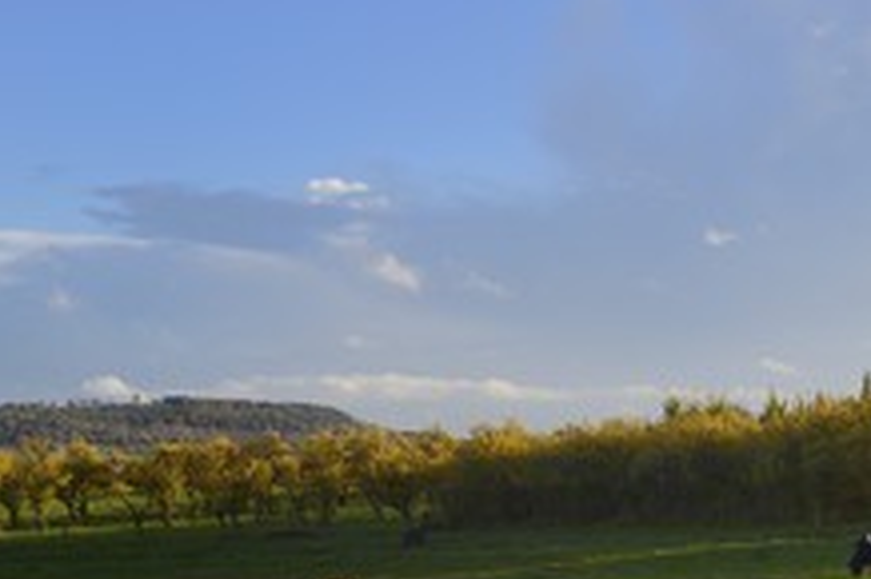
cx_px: 567
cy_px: 543
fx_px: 1862
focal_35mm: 77
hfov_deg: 26.2
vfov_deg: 17.4
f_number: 10
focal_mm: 40
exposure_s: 1/200
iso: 200
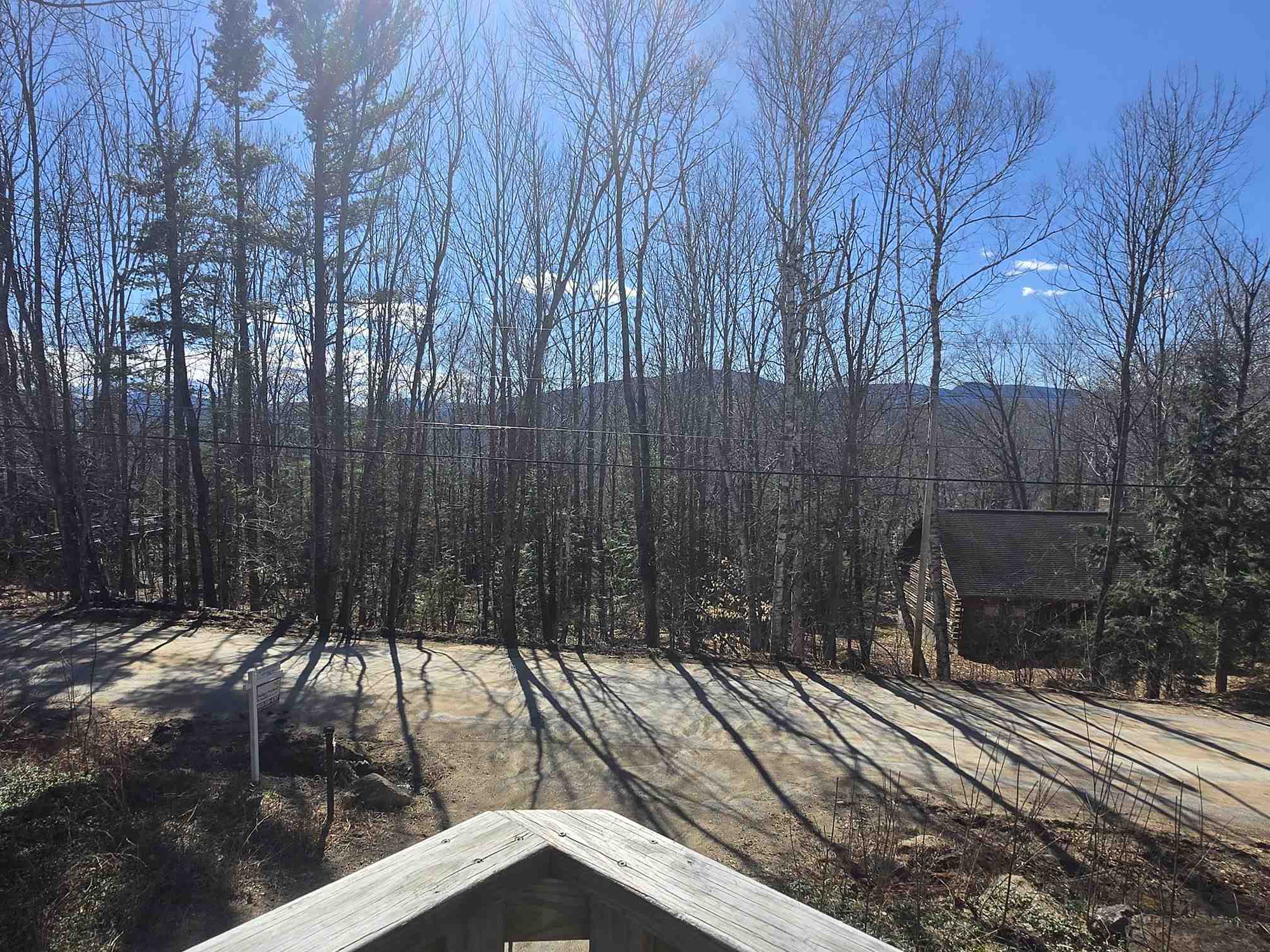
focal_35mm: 20
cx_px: 537
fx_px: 734
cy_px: 527
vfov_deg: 65.8
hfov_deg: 81.2
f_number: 2.2
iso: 25
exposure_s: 1/1173
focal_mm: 1.7
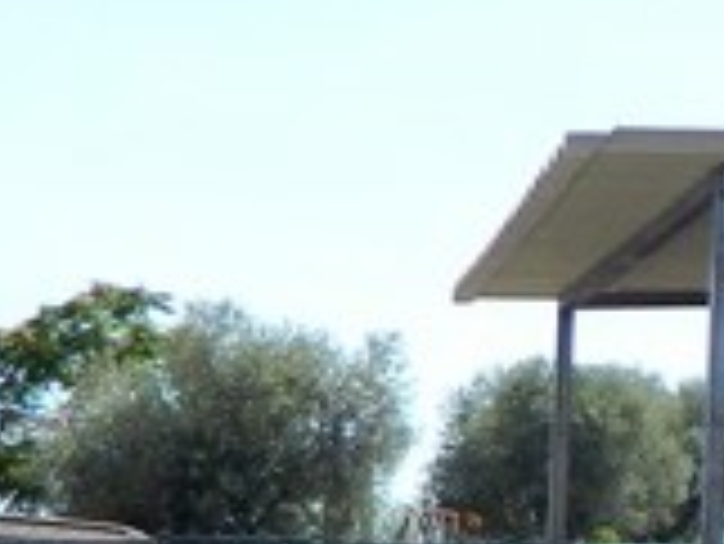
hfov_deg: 8.9
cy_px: 713
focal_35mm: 196
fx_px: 4102
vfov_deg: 7.5
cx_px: 1880
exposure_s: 1/640
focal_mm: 6.2
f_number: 3.3
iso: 80
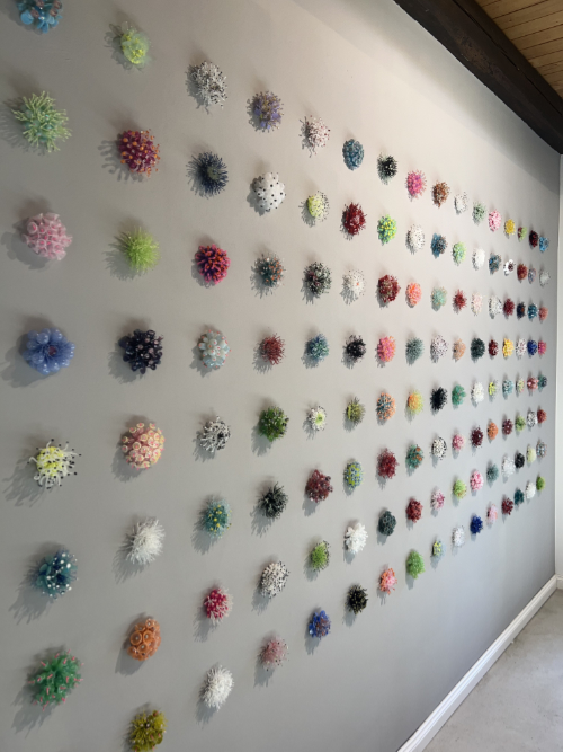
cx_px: 282
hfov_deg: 53.0
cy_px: 376
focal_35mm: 26
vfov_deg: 67.3
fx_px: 564
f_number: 1.5
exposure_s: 1/129
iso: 32
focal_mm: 5.7
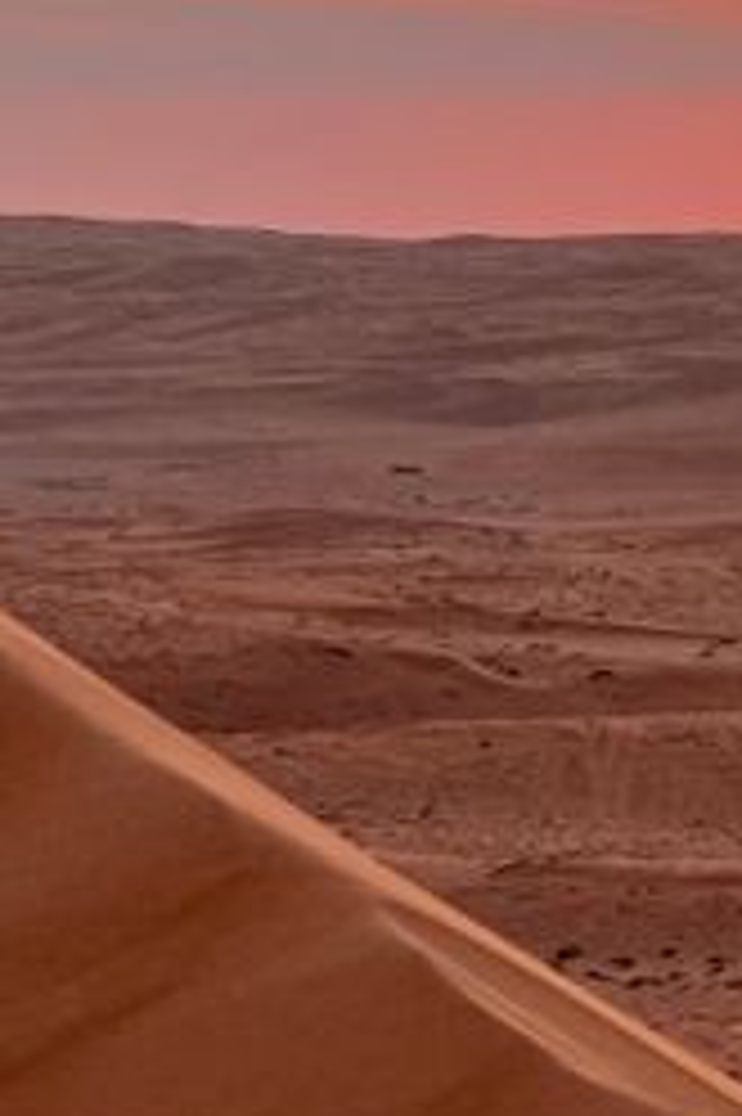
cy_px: 598
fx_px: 8513
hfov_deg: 5.0
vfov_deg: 7.5
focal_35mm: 275
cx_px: 796
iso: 32
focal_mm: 9
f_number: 2.8
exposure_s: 1/144
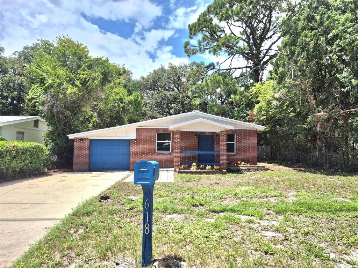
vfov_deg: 58.9
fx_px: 238
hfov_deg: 73.9
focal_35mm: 23
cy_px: 134
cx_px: 179
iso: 25
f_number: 1.8
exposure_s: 1/2500
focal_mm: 5.4
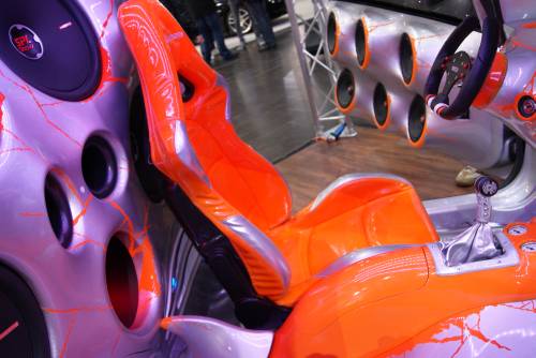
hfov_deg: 61.9
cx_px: 268
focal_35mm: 30
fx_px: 447
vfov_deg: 43.7
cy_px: 179
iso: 400
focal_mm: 20
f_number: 3.5
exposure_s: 1/20
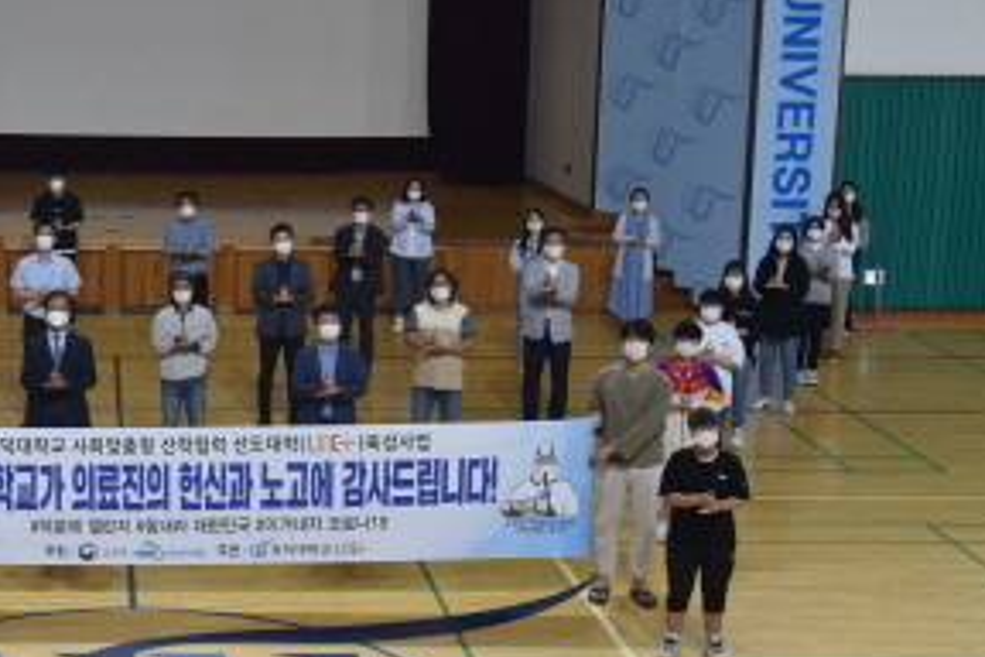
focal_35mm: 75
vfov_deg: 18.2
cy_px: 346
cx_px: 120
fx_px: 2052
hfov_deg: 26.2
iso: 400
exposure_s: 1/60
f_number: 4
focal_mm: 24
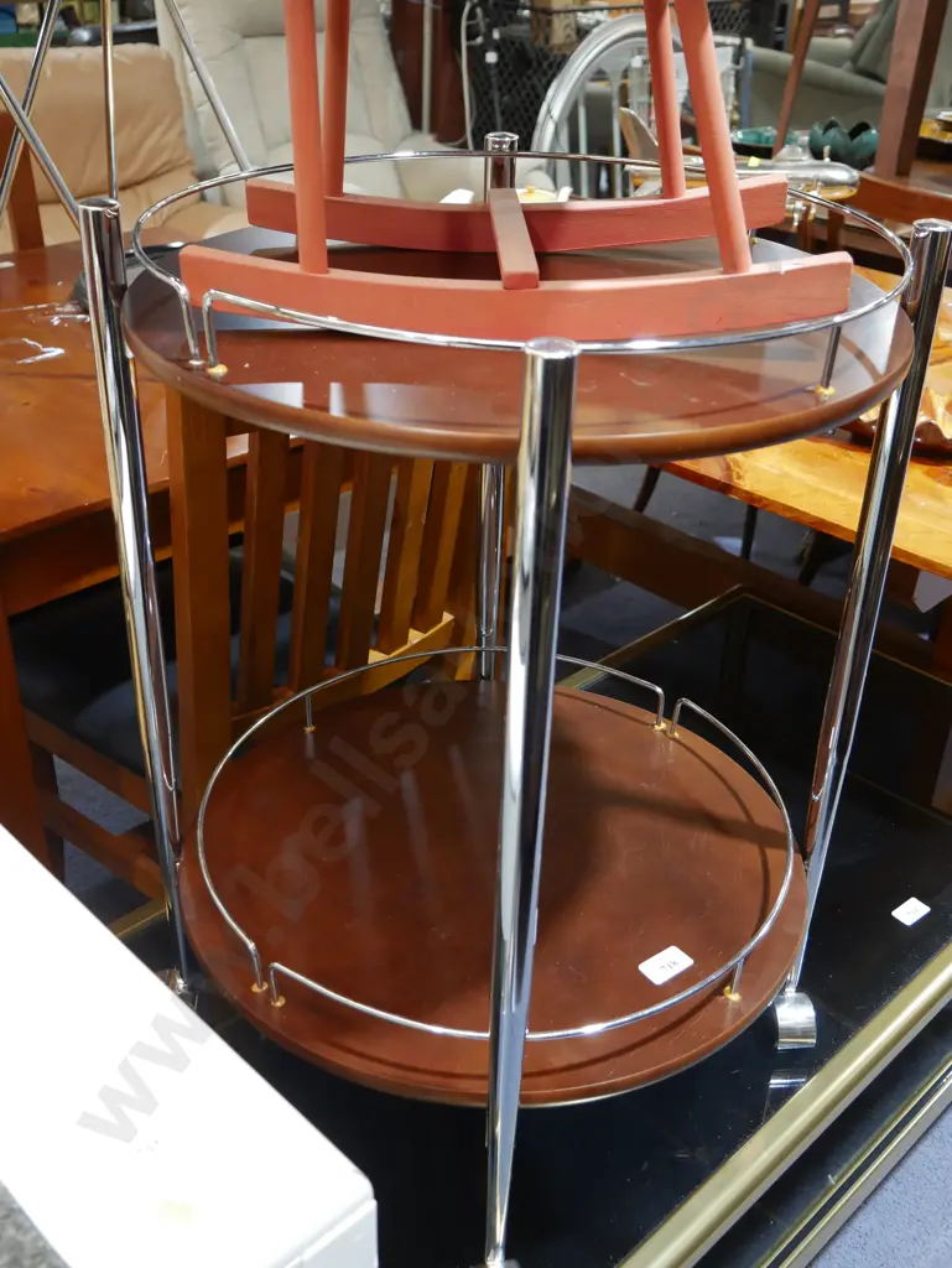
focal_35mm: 38
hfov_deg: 37.8
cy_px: 634
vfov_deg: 49.0
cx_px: 476
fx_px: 1392
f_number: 4.1
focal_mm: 19
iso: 800
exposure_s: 1/60
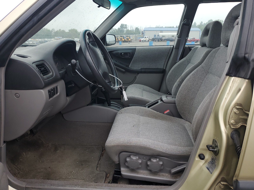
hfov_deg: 67.3
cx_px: 127
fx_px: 191
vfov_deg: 53.1
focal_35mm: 26
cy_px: 95
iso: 50
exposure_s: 1/208
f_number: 1.5
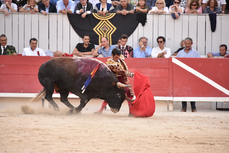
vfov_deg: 6.5
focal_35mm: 210
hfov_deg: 9.8
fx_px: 1336
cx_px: 114
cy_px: 76
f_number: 5.6
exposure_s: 1/640
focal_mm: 210
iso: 1800
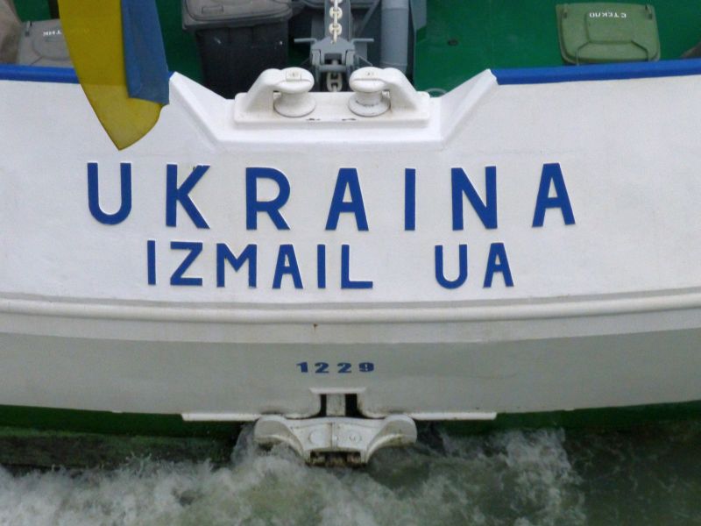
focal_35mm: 111
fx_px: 2248
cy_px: 263
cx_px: 350
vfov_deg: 13.3
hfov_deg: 17.7
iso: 800
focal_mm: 18.2
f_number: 5.3
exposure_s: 1/160
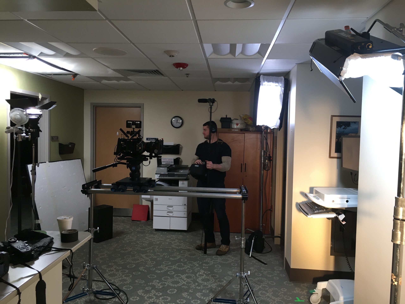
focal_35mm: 29
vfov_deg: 48.2
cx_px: 202
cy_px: 152
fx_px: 339
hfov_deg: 61.7
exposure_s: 1/30
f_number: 2.2
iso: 50
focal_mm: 4.15
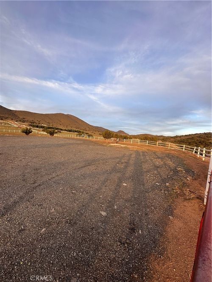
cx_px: 106
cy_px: 141
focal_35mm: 14
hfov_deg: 85.7
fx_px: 114
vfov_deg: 102.1
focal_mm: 2.22
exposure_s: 1/240
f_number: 2.2
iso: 40
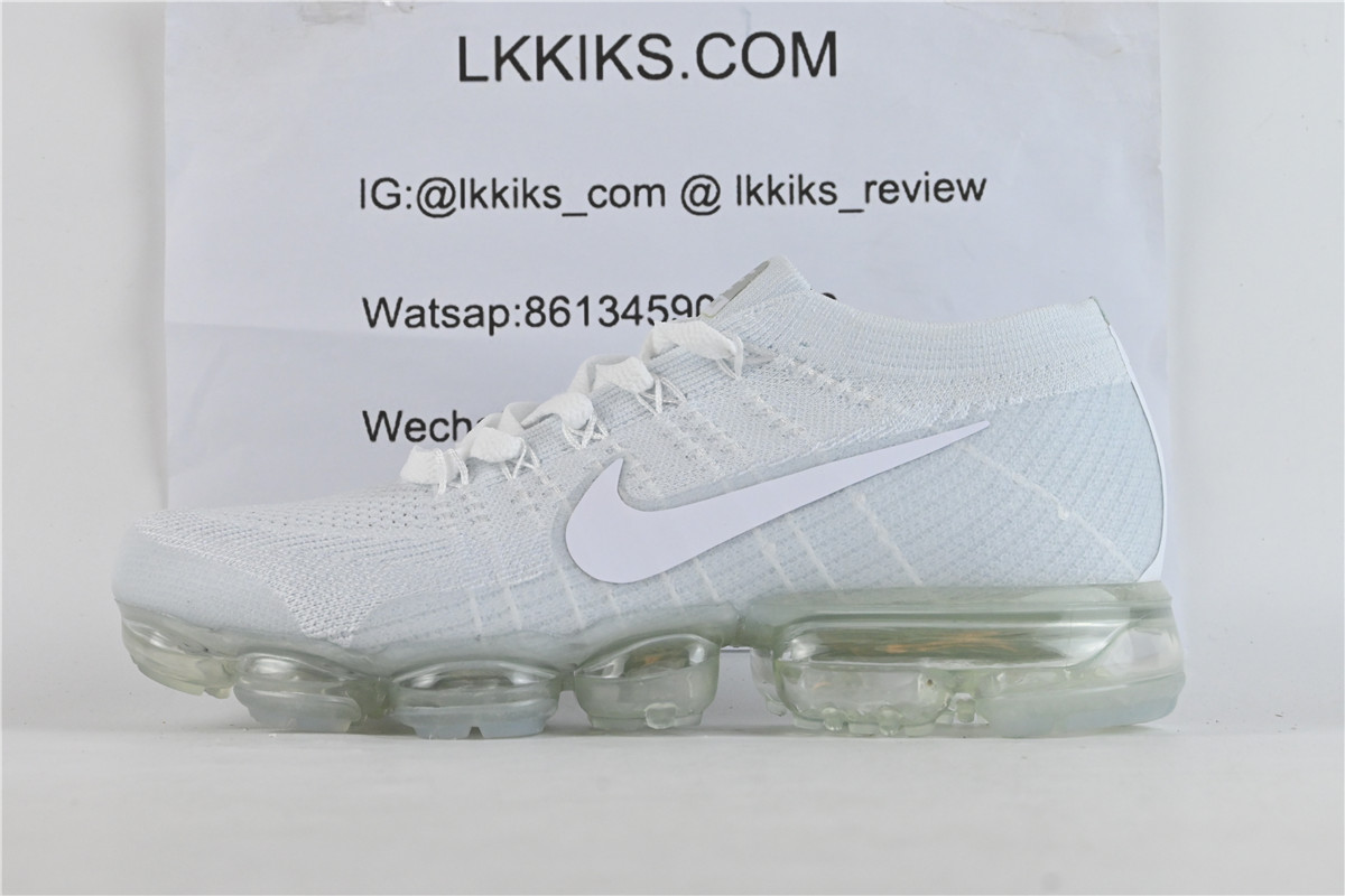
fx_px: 2241
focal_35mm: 60
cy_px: 448
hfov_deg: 33.4
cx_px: 672
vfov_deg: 22.6
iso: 1000
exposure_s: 1/125
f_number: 10
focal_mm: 40
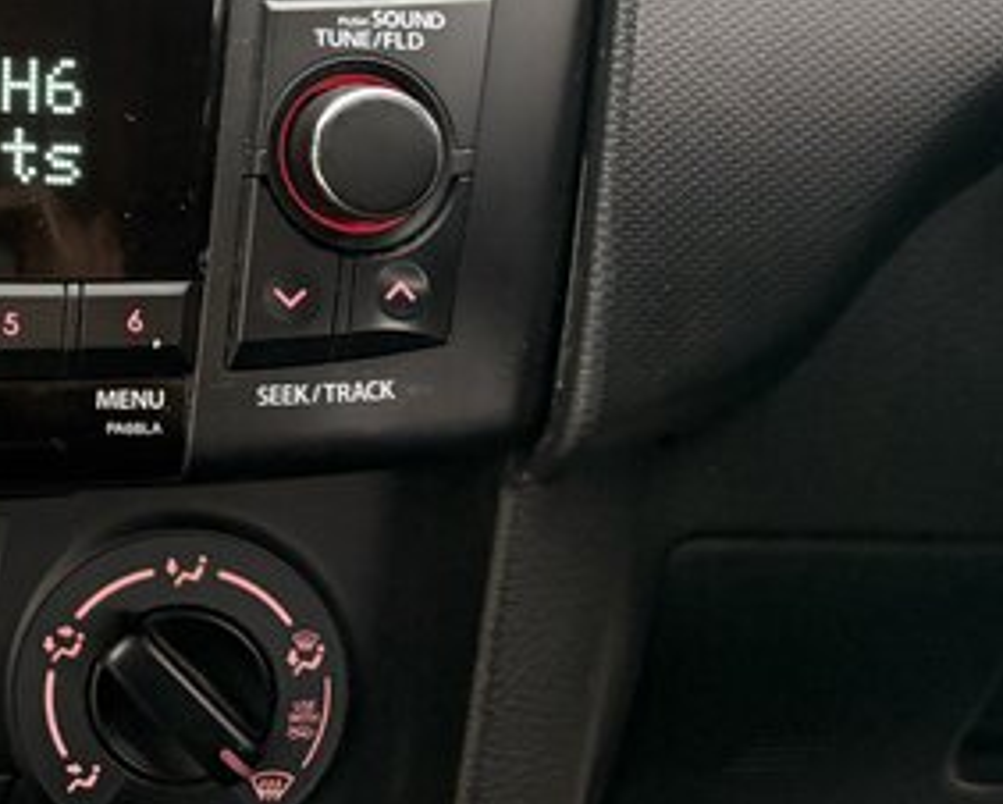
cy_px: 25
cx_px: -359
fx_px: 2139
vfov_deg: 20.7
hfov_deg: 23.0
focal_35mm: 72
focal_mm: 5.96
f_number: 1.6
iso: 400
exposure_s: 1/60
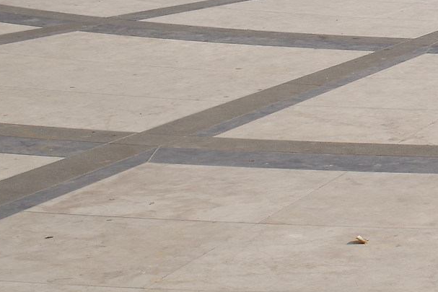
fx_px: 2020
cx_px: 832
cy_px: -129
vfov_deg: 8.1
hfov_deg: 11.3
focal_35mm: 166
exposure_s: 1/180
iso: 100
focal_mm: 28
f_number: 8
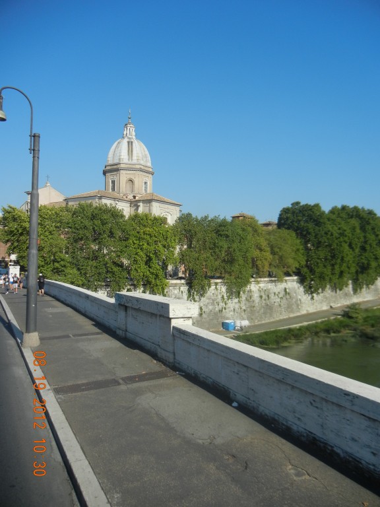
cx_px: 190
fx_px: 439
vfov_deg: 60.0
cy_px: 254
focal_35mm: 30
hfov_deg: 46.8
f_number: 7
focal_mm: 5.4
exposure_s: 1/440
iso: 160
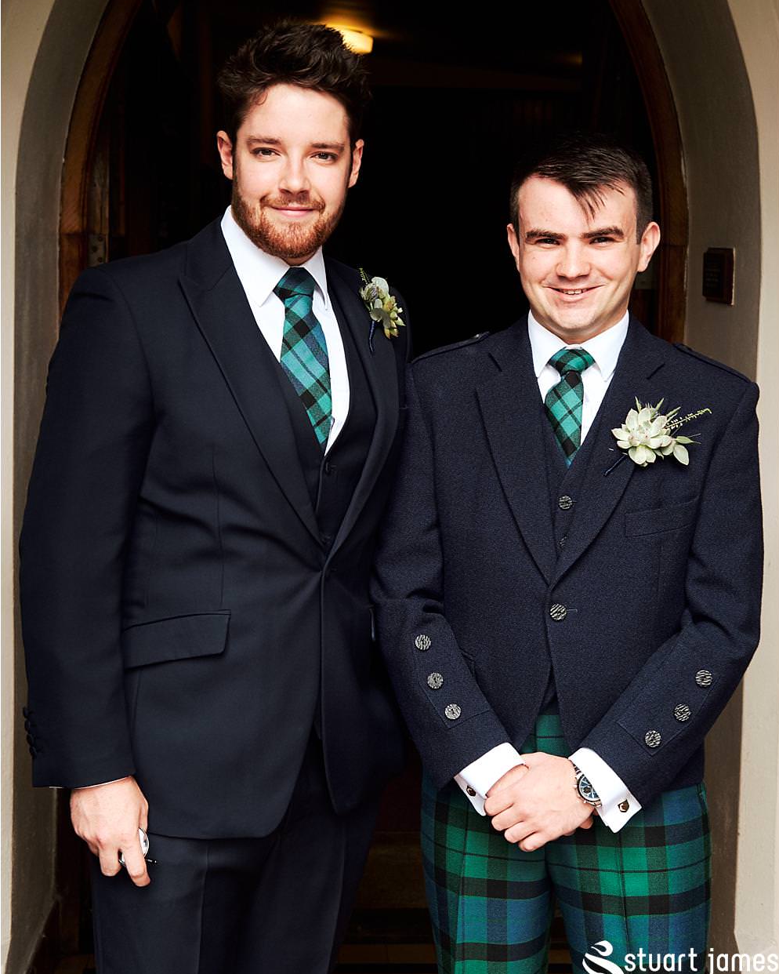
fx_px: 1729
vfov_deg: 31.4
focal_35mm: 60
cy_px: 412
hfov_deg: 25.4
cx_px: 391
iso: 800
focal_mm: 35
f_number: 5.6
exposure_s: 1/160
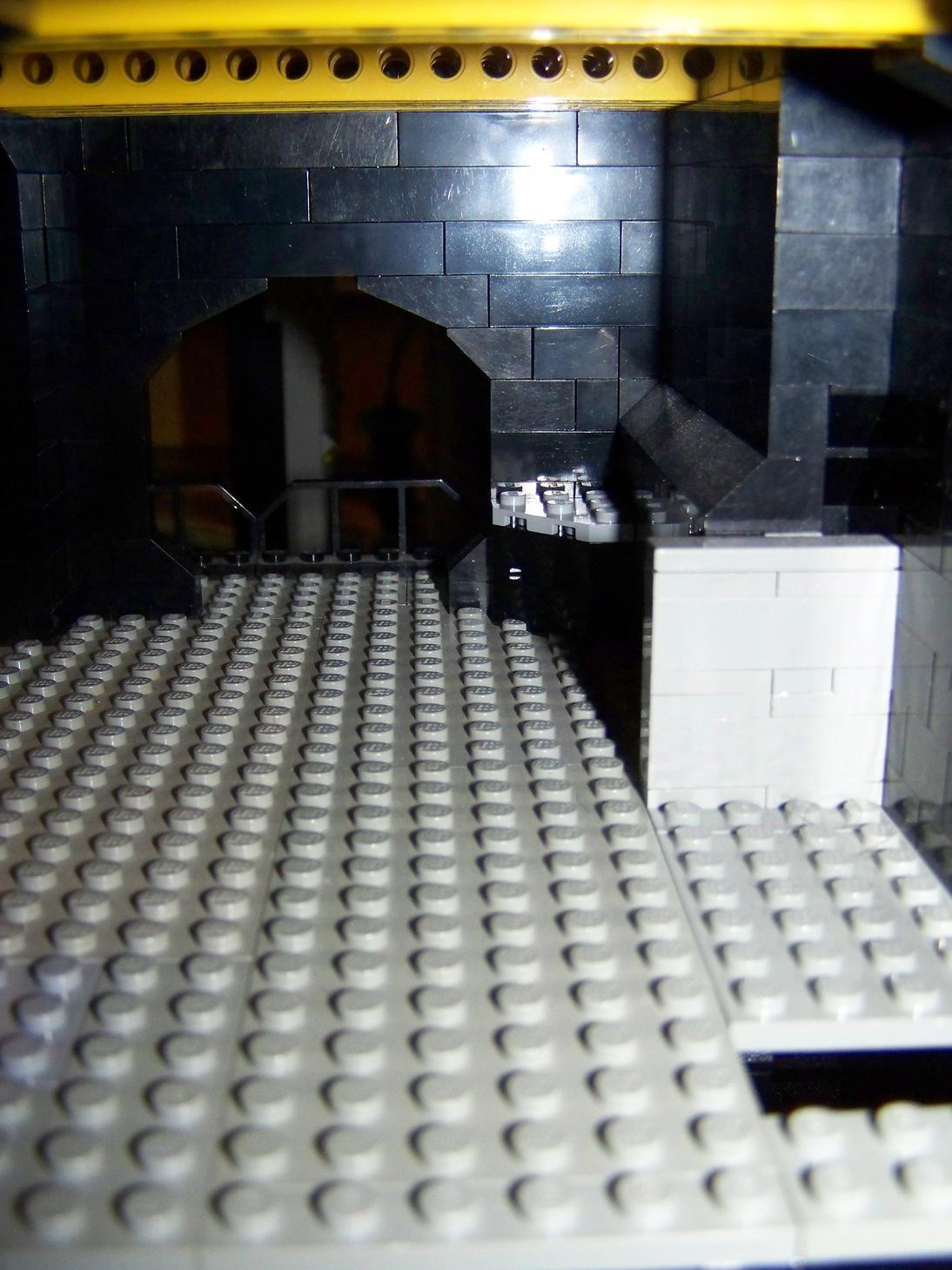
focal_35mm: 40
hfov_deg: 35.9
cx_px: 494
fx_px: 1467
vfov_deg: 46.8
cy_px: 649
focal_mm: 6.3
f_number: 2.8
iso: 200
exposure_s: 1/30
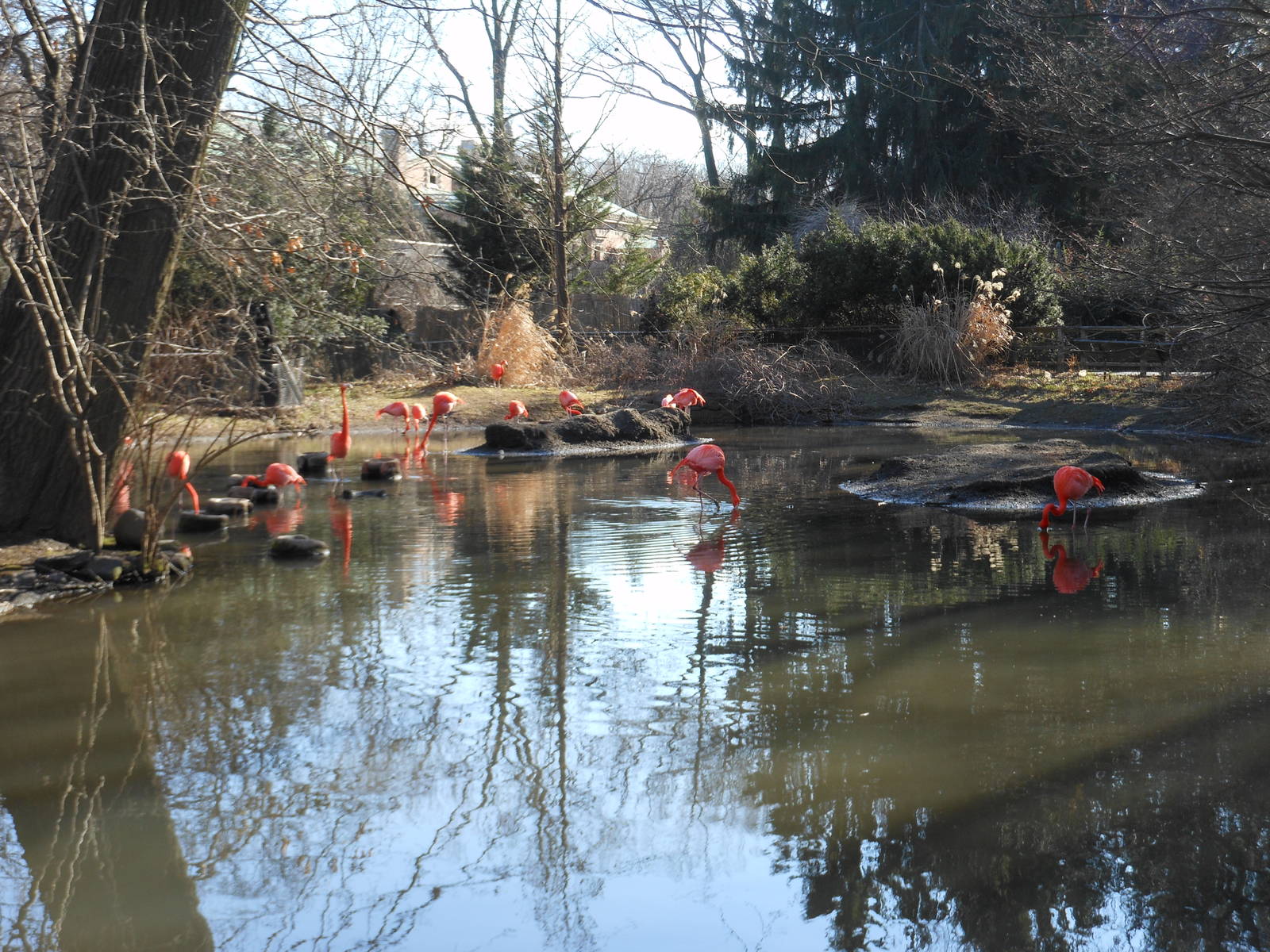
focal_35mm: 54
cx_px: 635
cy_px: 476
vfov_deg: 27.0
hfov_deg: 35.5
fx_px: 1981
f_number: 4.9
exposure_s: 1/100
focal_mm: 9.6
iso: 80
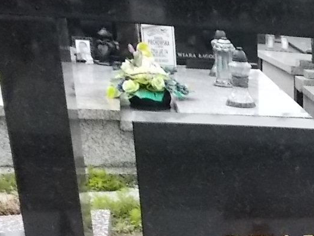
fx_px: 716
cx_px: 474
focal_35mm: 79
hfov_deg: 20.9
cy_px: 343
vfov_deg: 17.1
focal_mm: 4.6
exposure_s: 1/250
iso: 400
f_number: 8
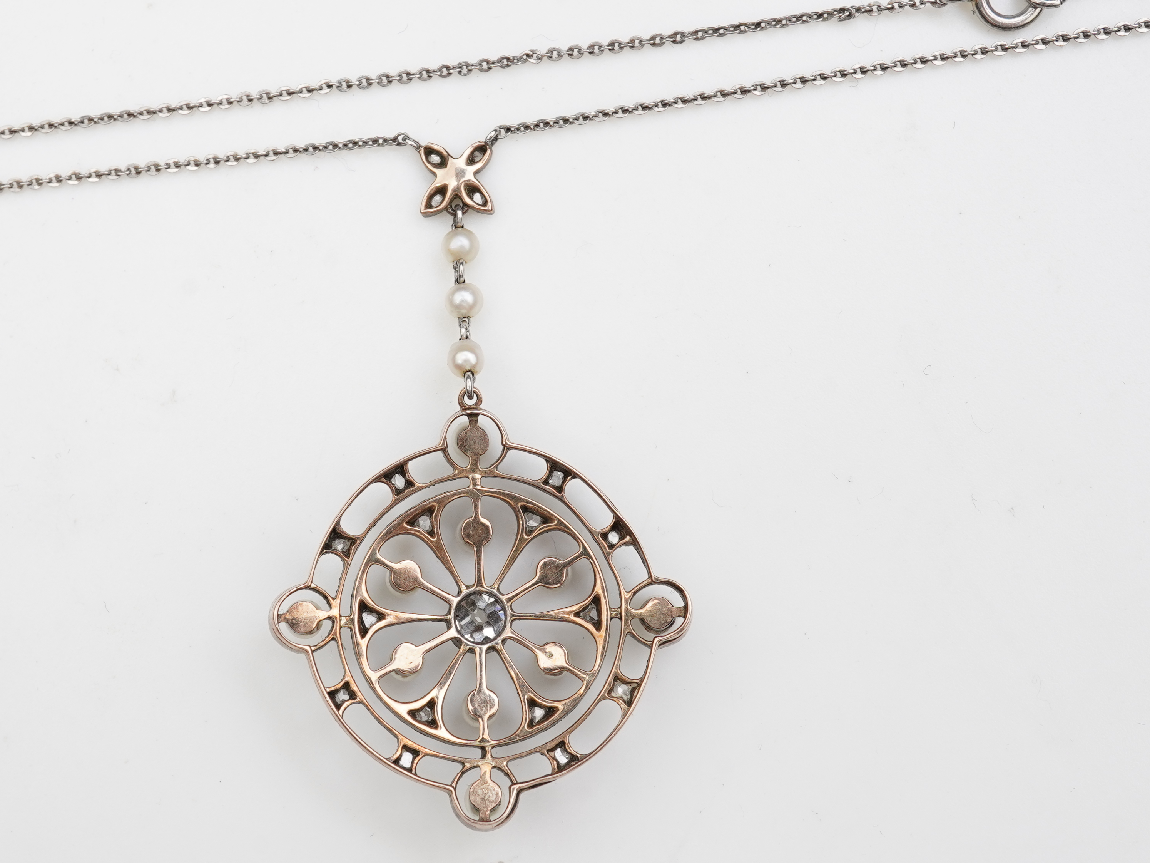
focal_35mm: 57
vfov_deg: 25.7
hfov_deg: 33.7
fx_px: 1894
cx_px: 452
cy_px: 467
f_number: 18
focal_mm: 30
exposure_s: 1/100
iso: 500
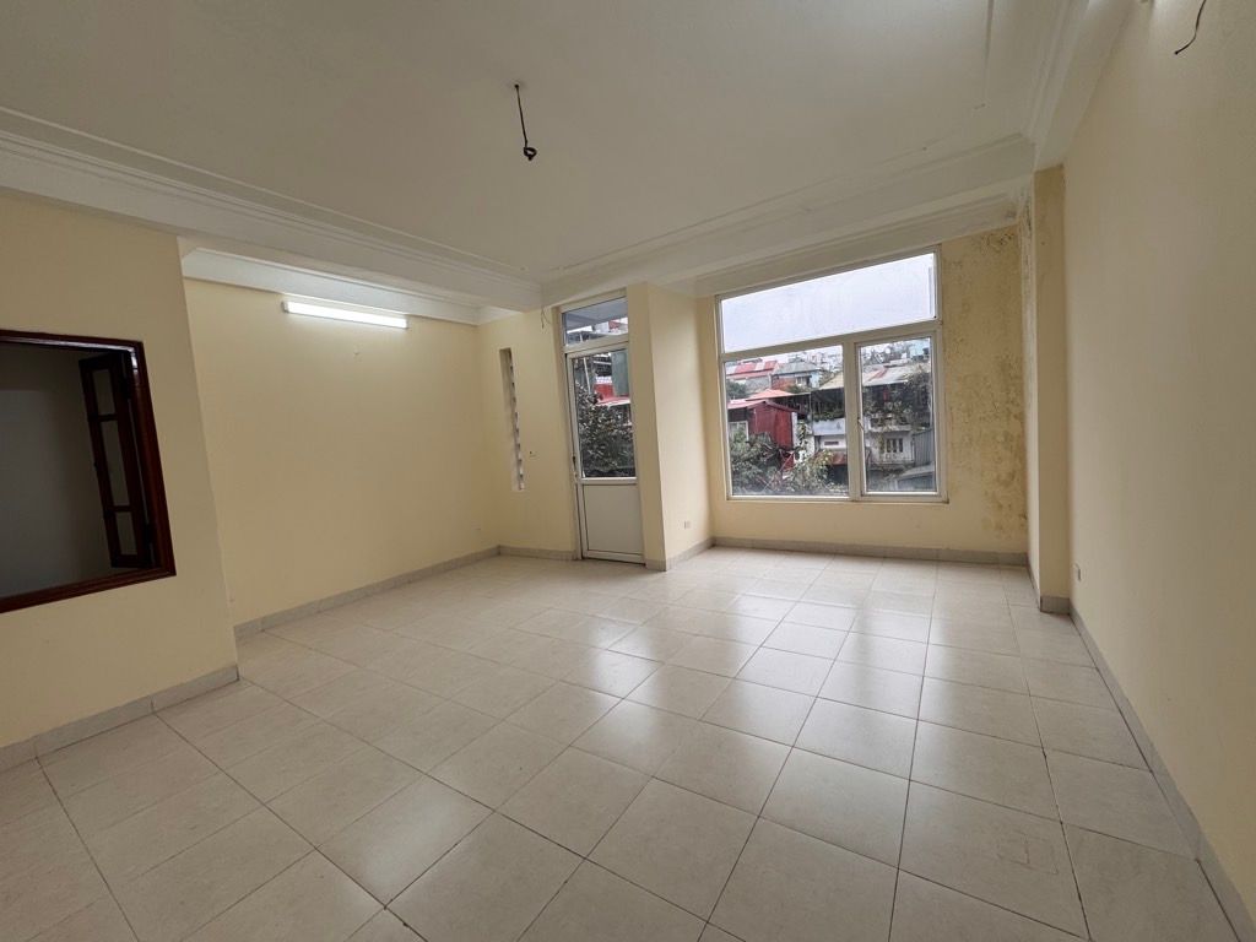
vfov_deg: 85.7
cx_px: 628
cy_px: 471
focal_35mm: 14
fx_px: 508
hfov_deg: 102.1
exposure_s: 1/229
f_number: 2.2
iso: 40
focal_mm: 2.22
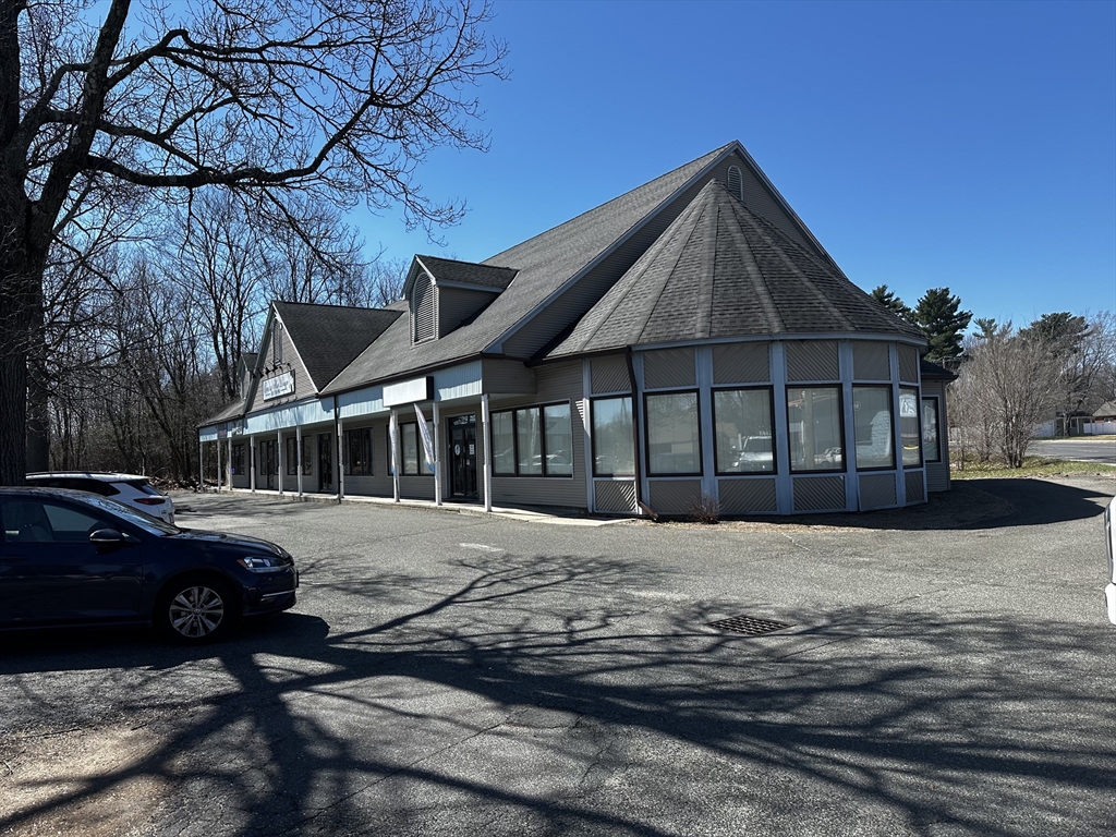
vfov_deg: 56.8
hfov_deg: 71.6
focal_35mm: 24
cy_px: 418
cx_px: 558
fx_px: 774
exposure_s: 1/3058
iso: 80
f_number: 1.78
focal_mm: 6.86
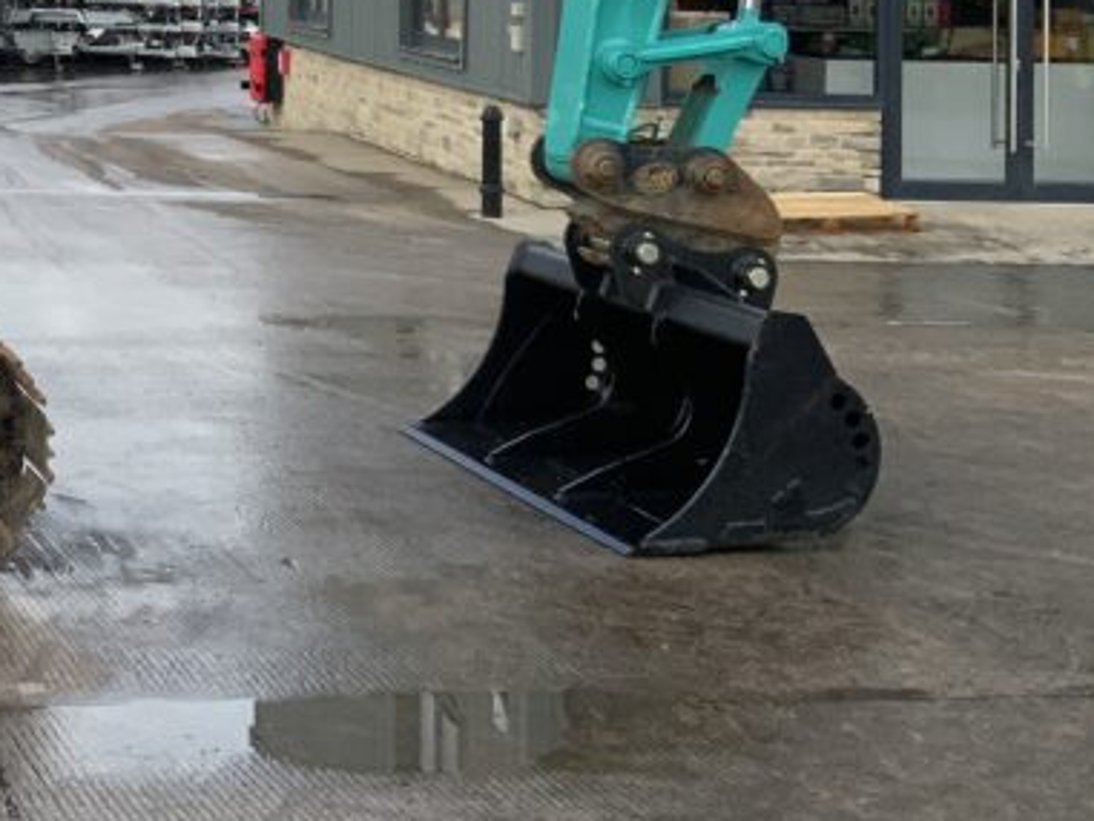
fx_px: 2466
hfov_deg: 23.3
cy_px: -132
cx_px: -155
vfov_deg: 18.1
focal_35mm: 78
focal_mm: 3
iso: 16
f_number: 1.8
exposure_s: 1/1250
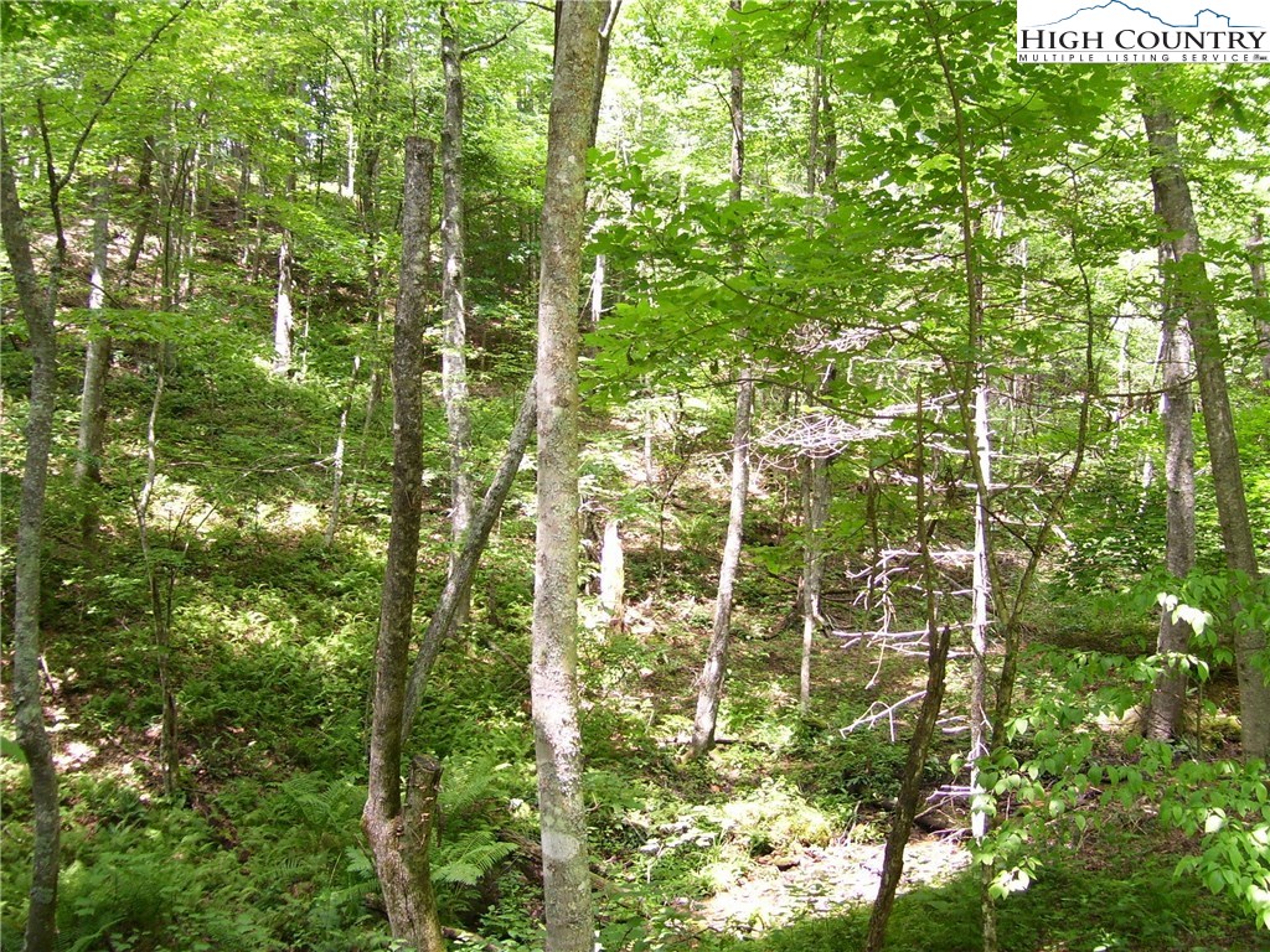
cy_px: 476
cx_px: 635
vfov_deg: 38.7
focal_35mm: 37
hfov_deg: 50.1
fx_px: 1357
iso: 125
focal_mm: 6
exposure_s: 1/60
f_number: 2.7
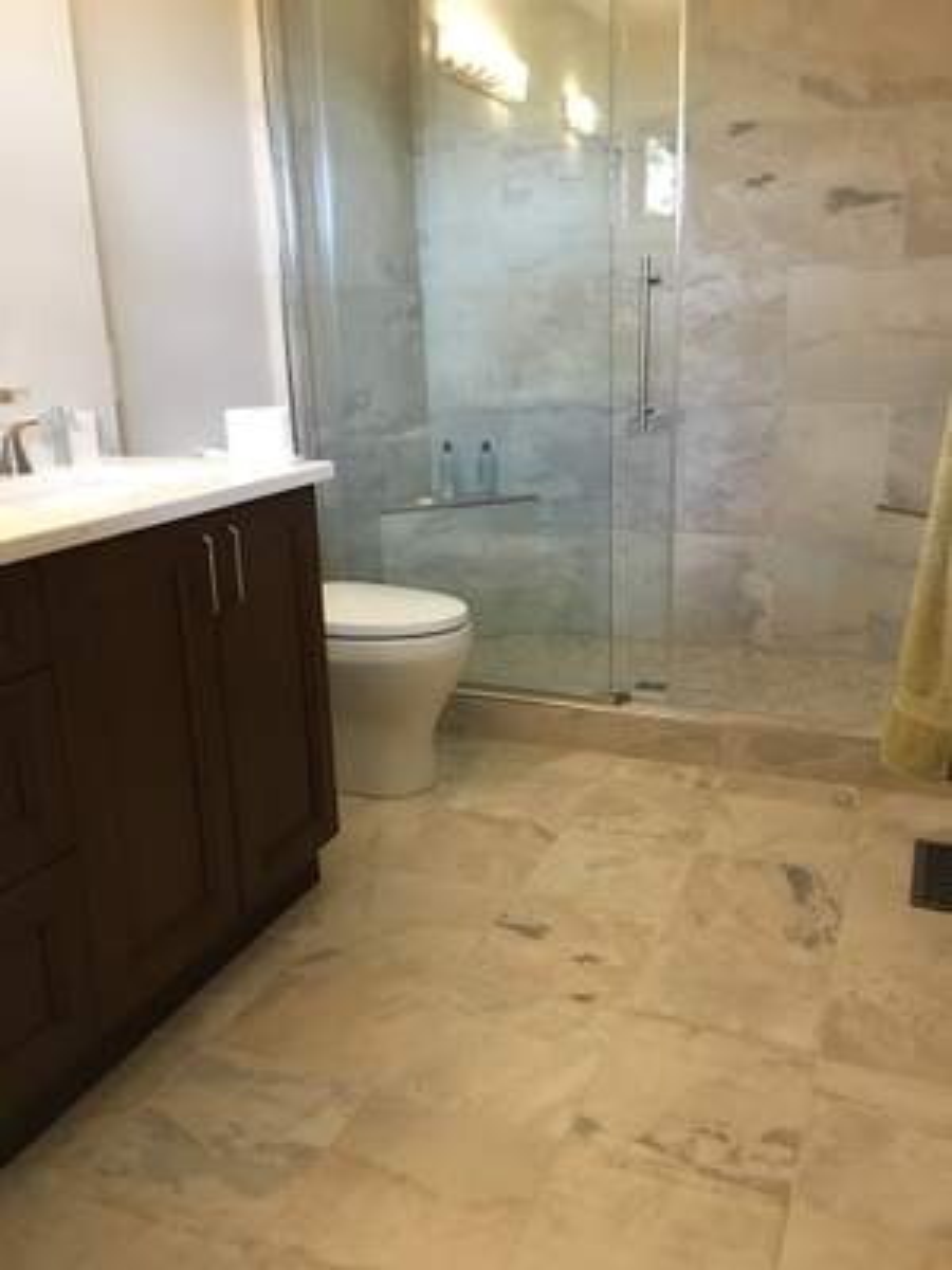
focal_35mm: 29
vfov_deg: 61.7
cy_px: 635
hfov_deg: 48.2
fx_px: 1063
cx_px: 476
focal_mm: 4.15
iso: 80
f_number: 2.2
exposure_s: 1/4
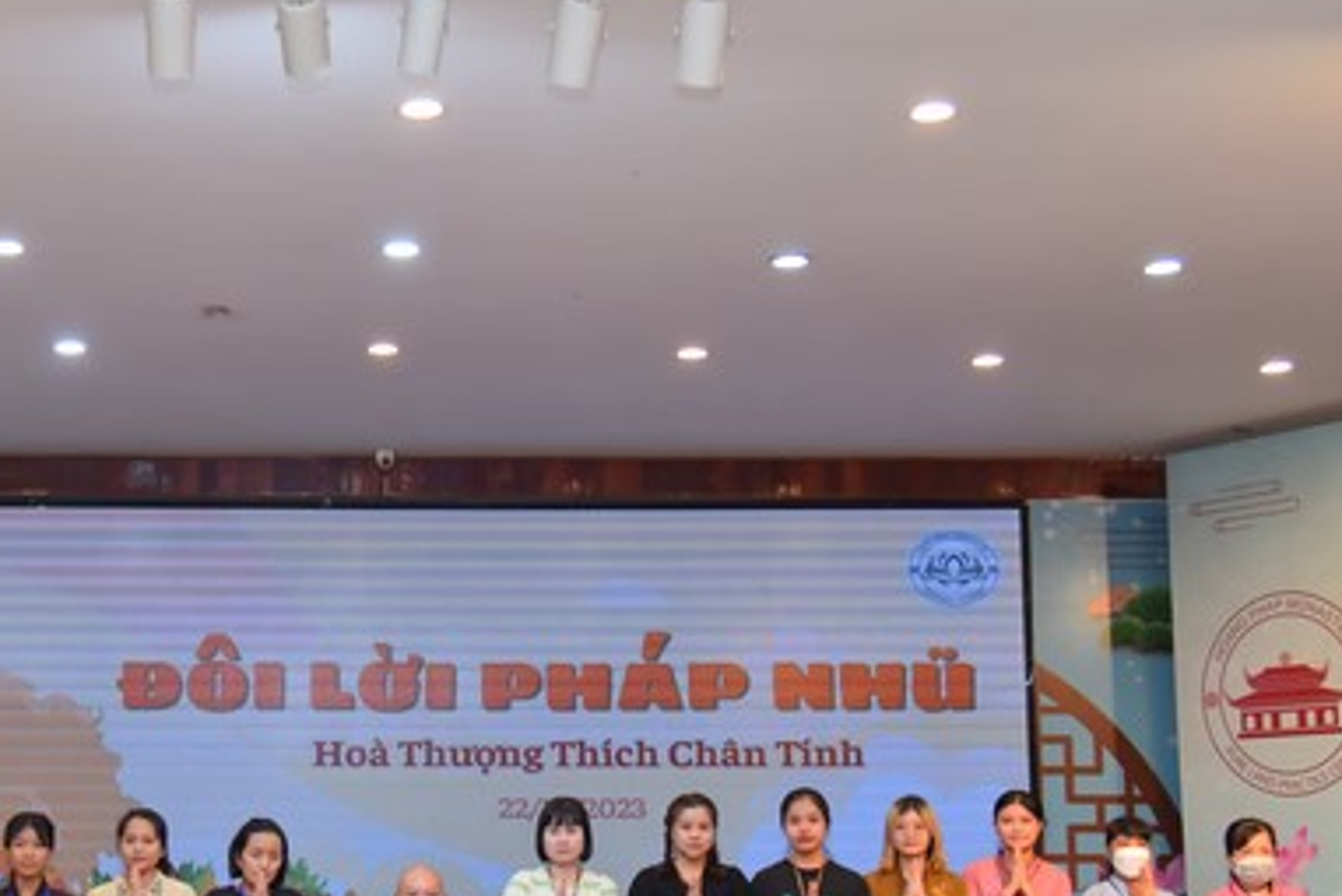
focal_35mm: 68
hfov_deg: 29.3
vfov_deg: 20.0
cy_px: 604
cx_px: 376
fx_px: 2536
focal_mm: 40
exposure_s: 1/160
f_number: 4.5
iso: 1250
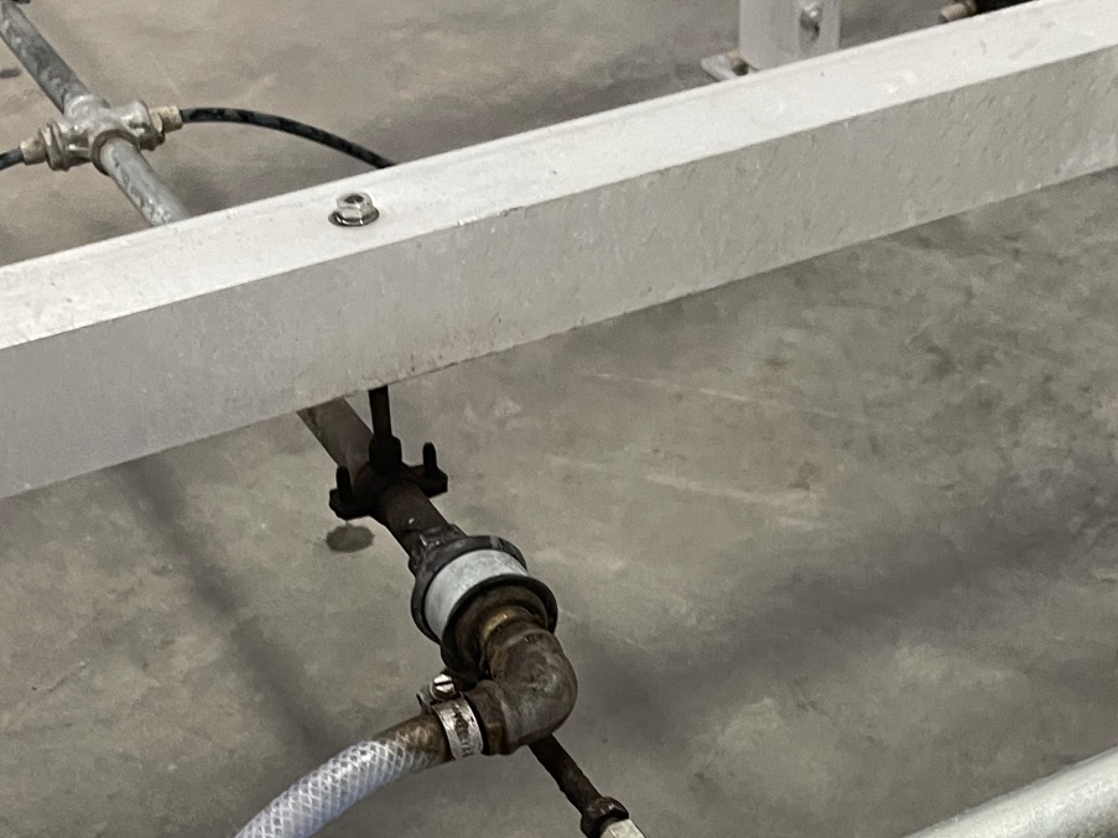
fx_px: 1905
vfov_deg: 24.0
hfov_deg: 32.6
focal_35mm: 59
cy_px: 793
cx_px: 654
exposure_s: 1/50
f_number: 1.6
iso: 400
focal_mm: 5.1
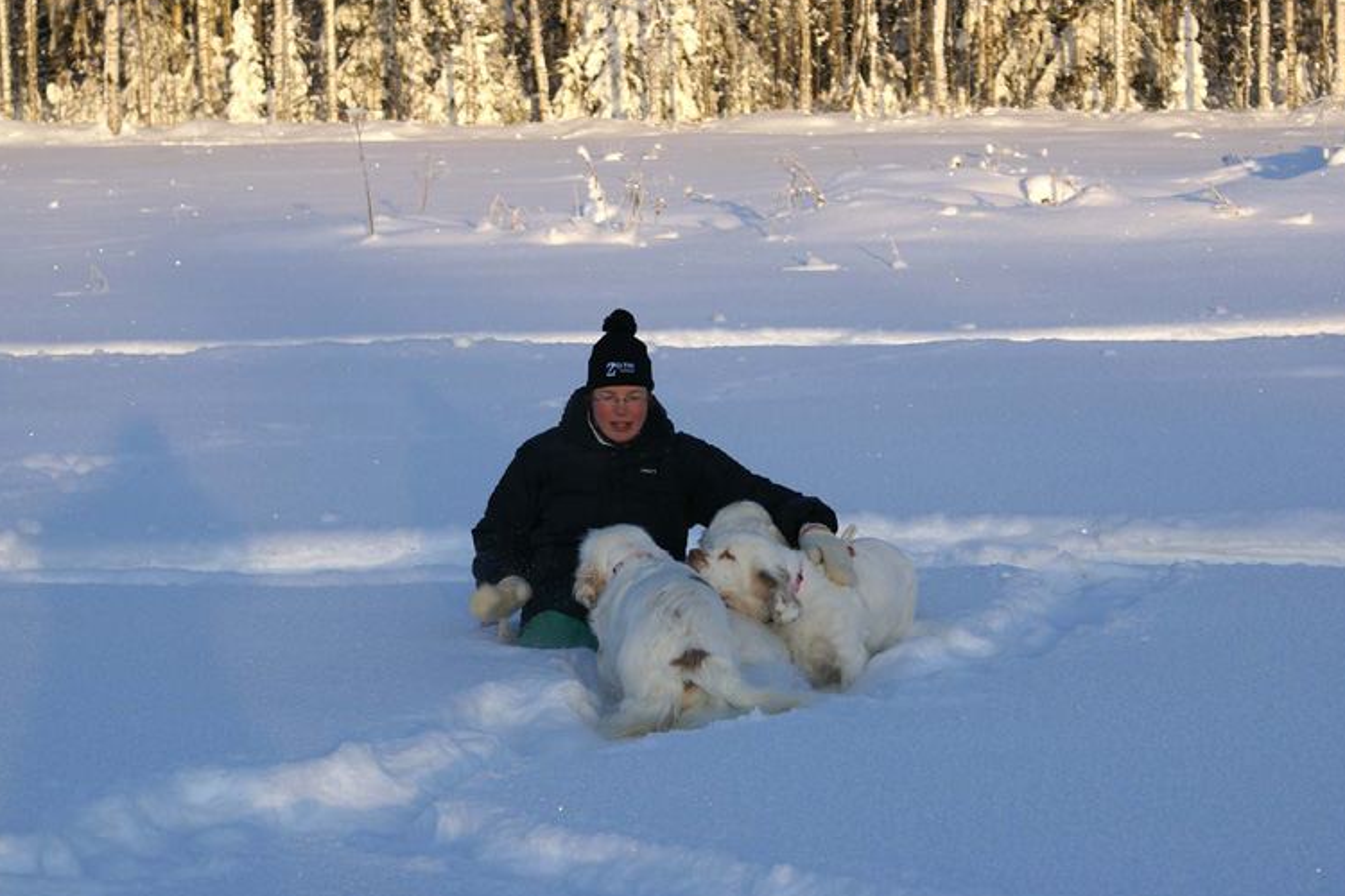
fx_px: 4184
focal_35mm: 112
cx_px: 683
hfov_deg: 18.3
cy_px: 426
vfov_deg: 12.2
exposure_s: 1/200
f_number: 7.1
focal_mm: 70
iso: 100
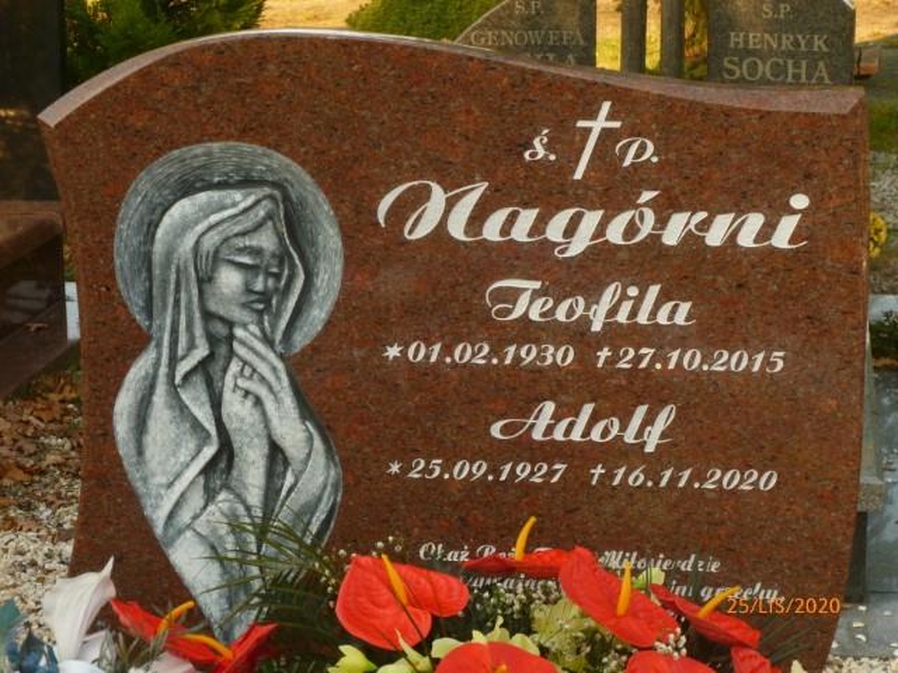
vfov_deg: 17.4
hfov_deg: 23.0
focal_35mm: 85
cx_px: 449
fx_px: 2205
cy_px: 336
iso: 200
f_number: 4.6
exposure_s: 1/200
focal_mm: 15.1
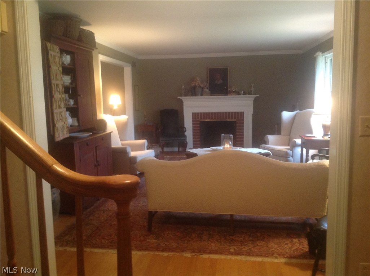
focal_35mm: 35
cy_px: 138
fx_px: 373
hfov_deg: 52.7
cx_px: 185
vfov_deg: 40.6
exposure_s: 1/15
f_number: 2.4
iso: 250
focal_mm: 4.28
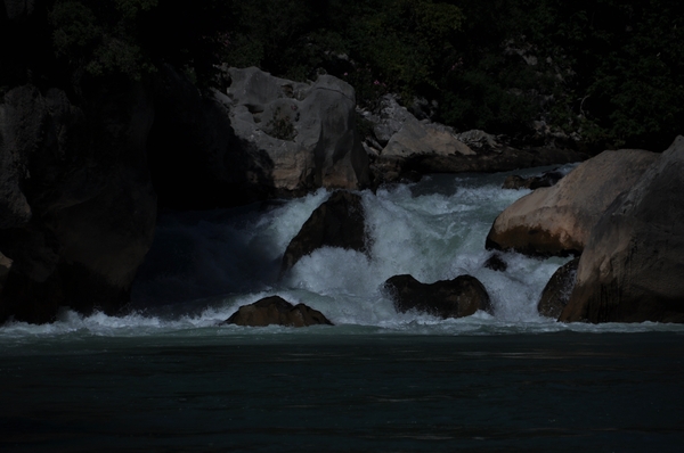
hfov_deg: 6.9
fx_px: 5691
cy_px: 226
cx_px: 342
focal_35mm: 300
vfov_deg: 4.6
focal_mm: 200
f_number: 5.6
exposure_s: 1/2000
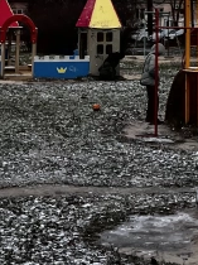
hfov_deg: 11.0
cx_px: 145
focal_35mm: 134
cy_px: -218
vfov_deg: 13.2
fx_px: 1024
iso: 50
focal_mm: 5.1
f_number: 1.6
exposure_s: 1/1497
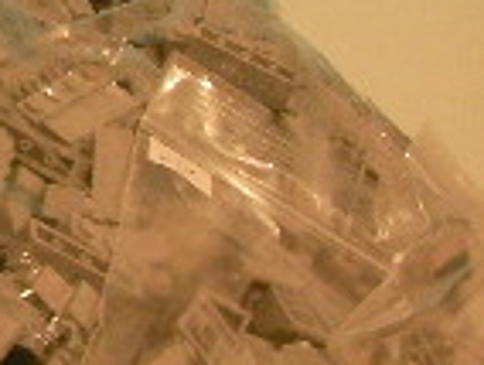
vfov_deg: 8.7
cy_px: 126
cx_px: -556
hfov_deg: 10.4
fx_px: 2395
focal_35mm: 171
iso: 200
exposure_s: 1/7.9
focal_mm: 6.3
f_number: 3.5
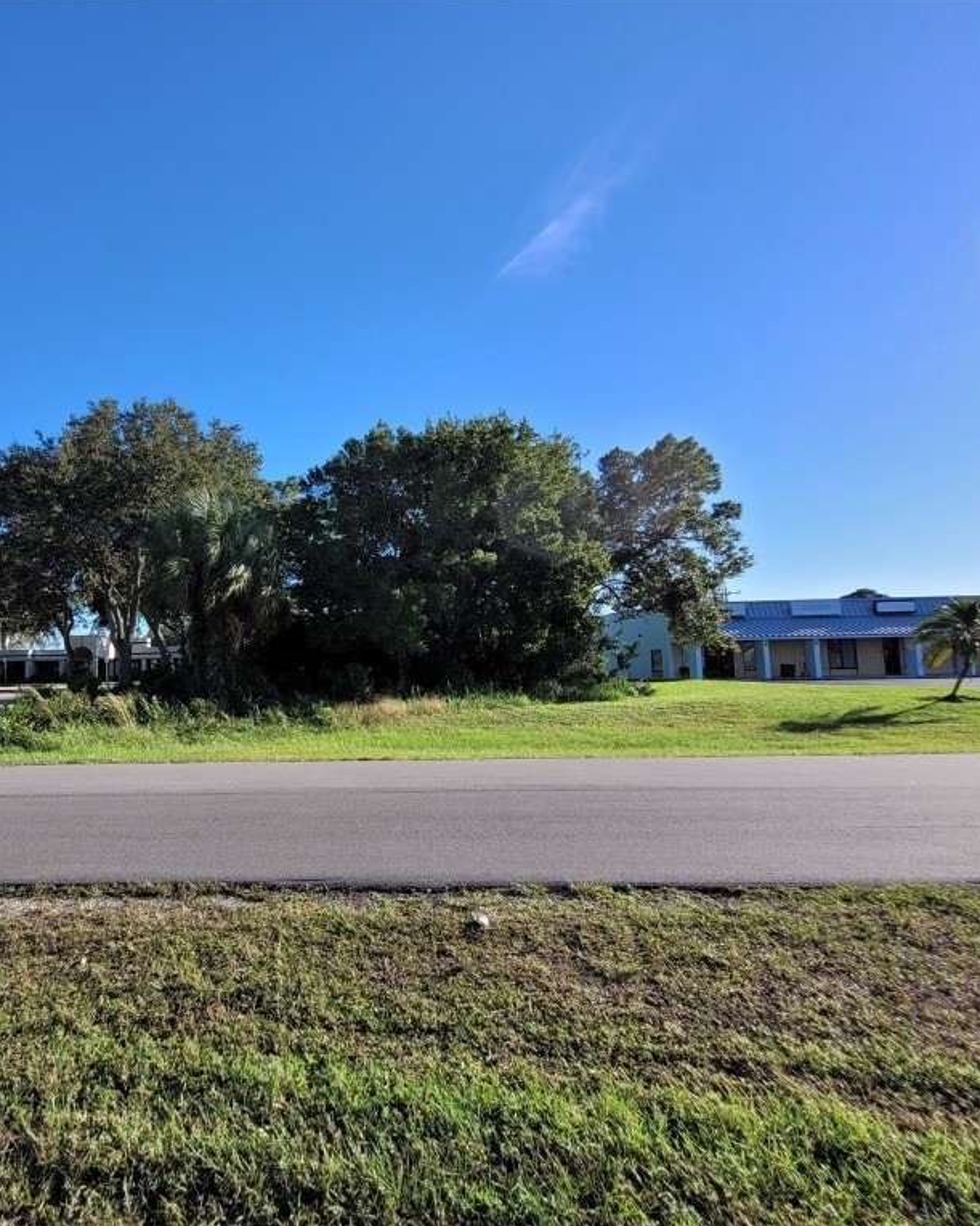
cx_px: 305
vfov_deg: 89.6
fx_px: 616
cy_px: 611
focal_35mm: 17
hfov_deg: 73.9
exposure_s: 1/1047
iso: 40
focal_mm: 1.74
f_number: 2.2
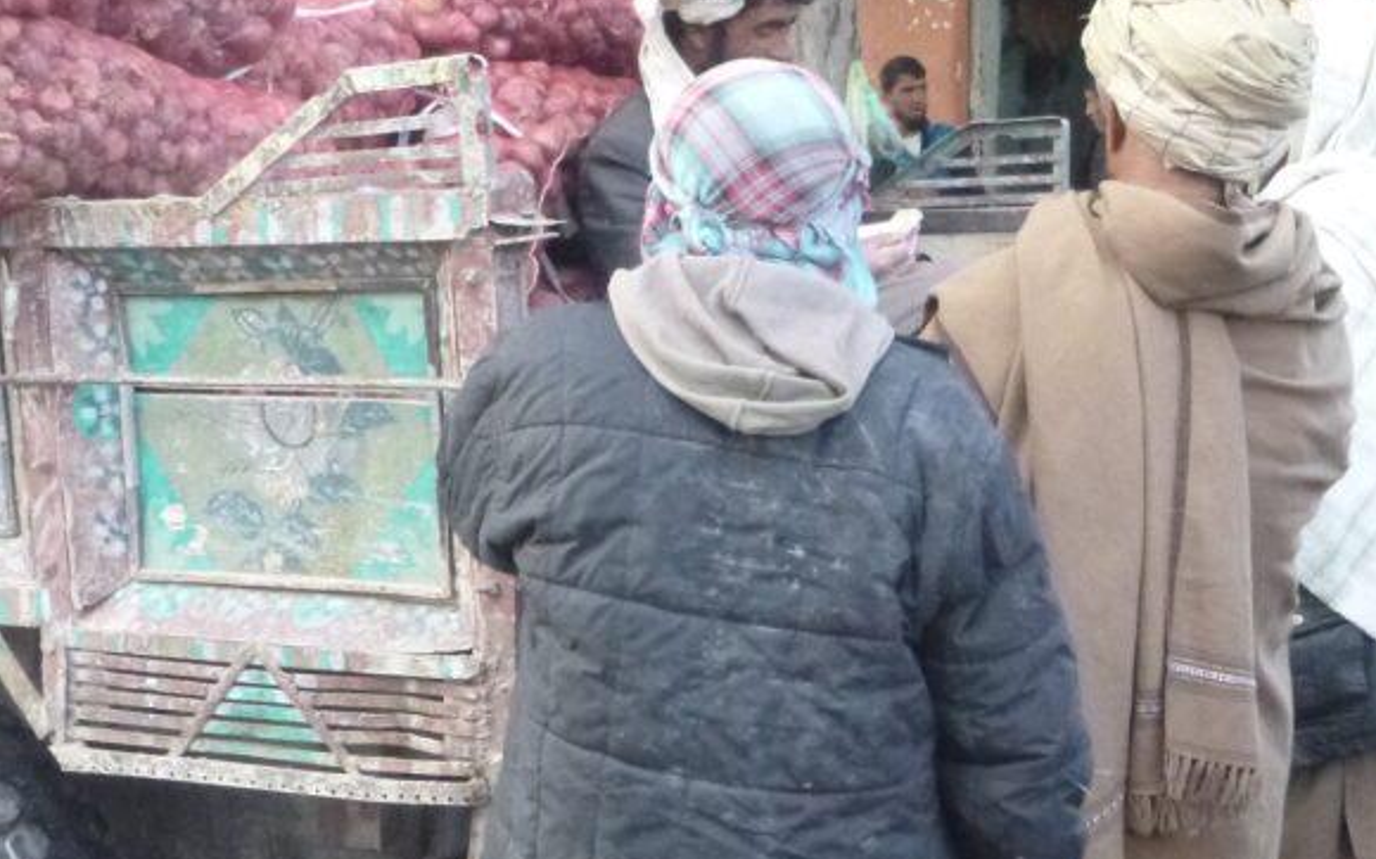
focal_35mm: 79
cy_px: 634
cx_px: 700
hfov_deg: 26.2
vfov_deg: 16.4
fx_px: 2961
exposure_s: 1/100
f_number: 4.4
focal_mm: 6.4
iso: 800
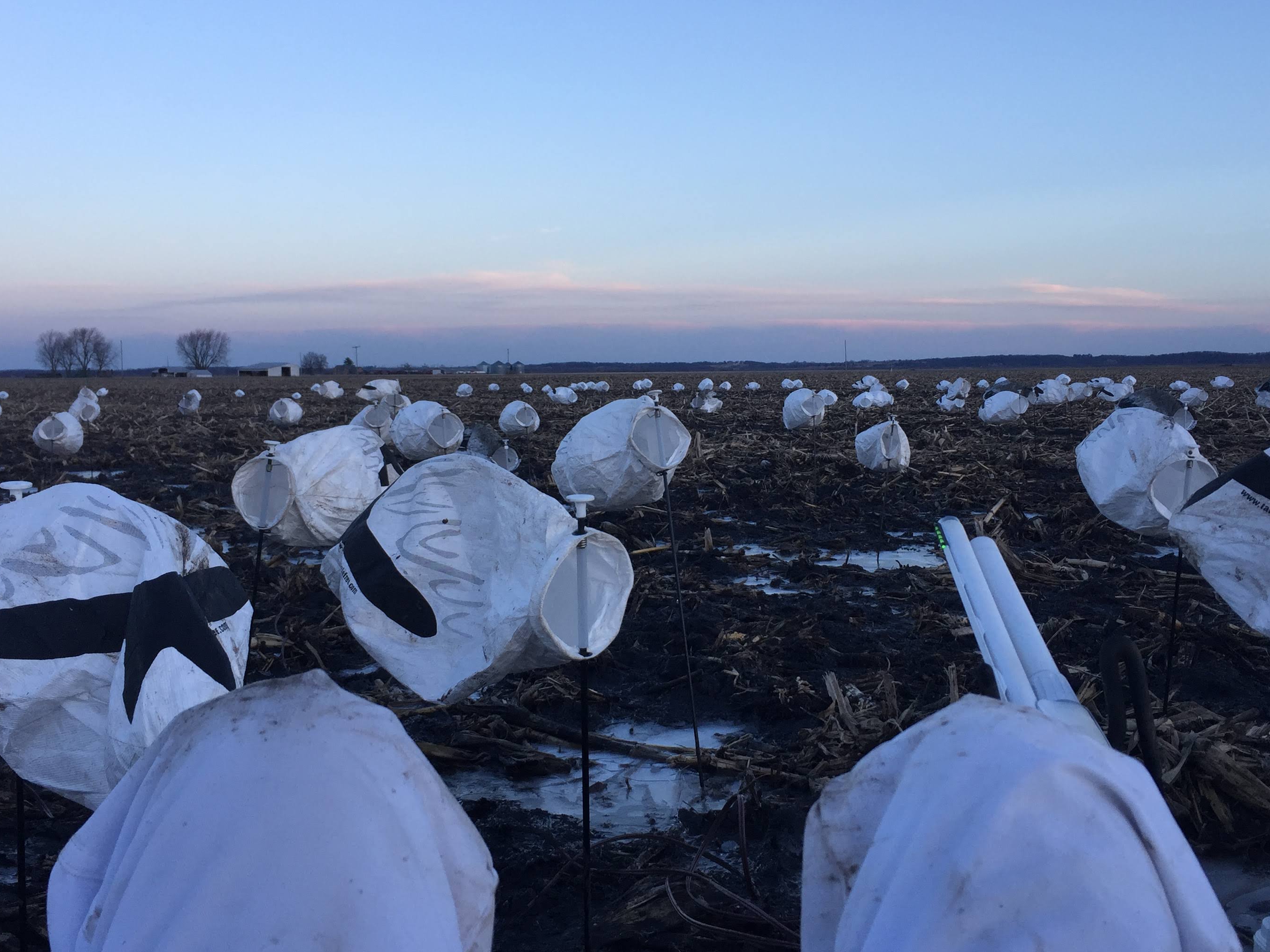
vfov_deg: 40.7
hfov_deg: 52.6
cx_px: 649
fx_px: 1284
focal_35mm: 35
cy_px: 446
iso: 40
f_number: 2.2
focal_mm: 4.15
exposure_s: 1/120
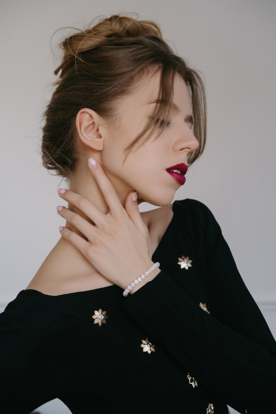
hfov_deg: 25.5
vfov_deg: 37.5
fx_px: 609
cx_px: 138
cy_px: 207
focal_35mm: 53
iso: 640
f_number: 4
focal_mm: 35
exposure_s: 1/125
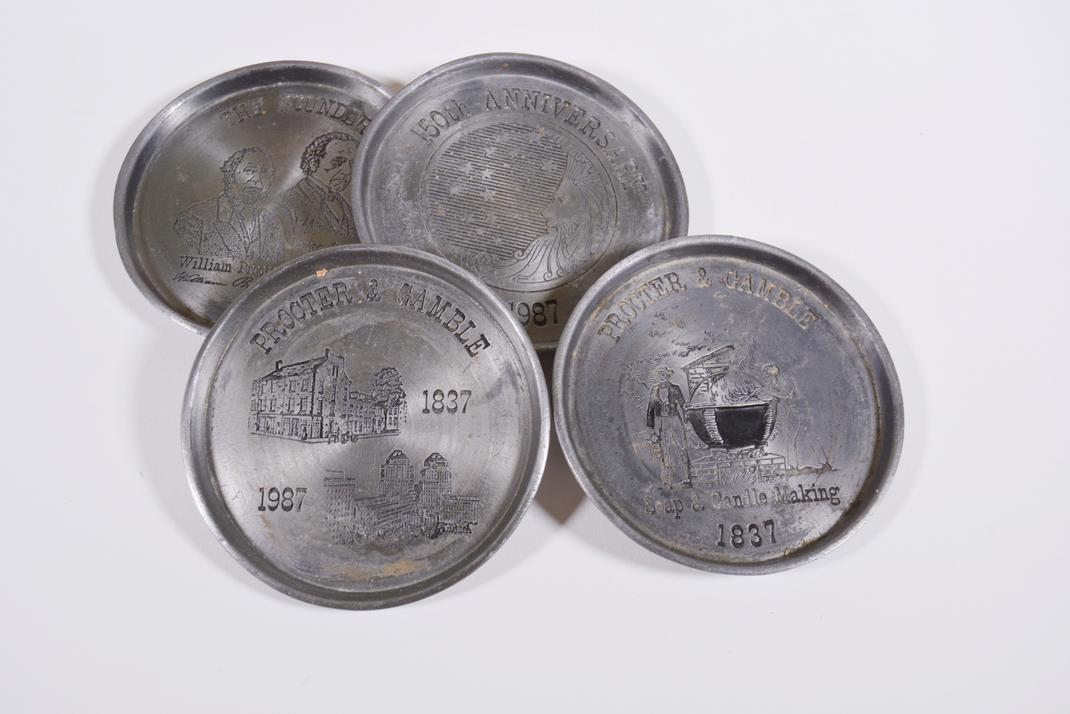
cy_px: 354
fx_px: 1278
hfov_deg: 45.4
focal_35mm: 43
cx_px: 538
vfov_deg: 31.2
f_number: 5.6
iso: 400
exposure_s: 1/125
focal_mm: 28
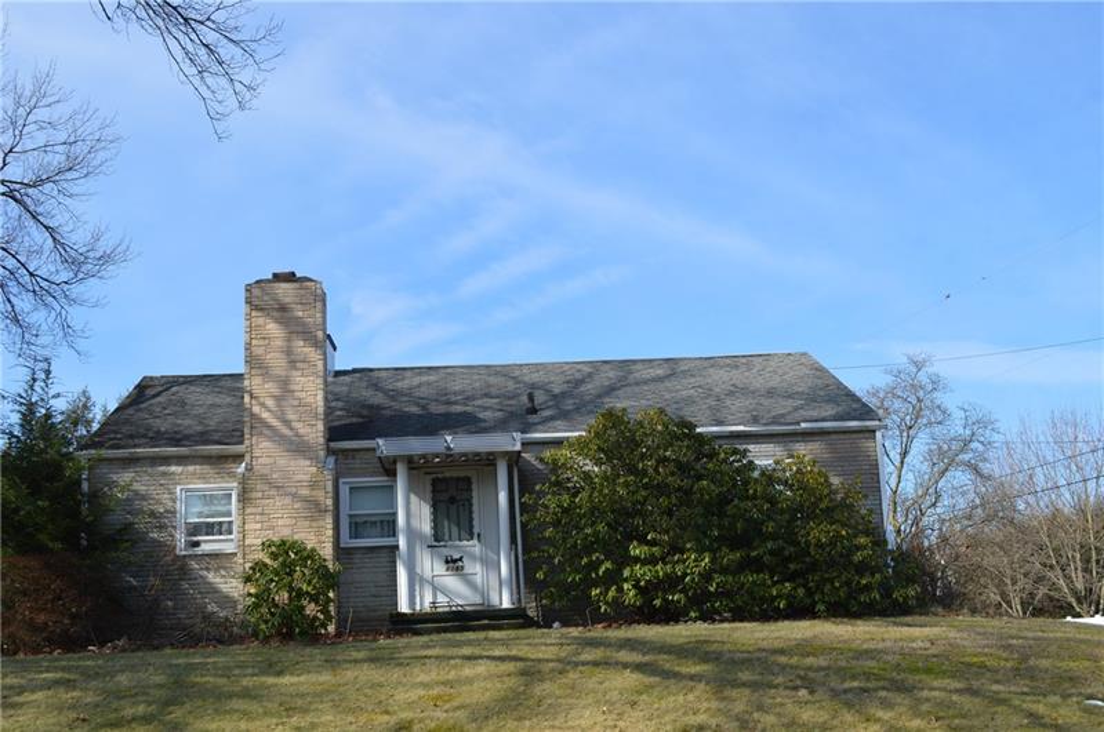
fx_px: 1194
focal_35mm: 39
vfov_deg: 34.1
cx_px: 552
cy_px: 366
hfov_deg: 49.6
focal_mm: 26
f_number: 7.1
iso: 100
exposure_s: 1/200
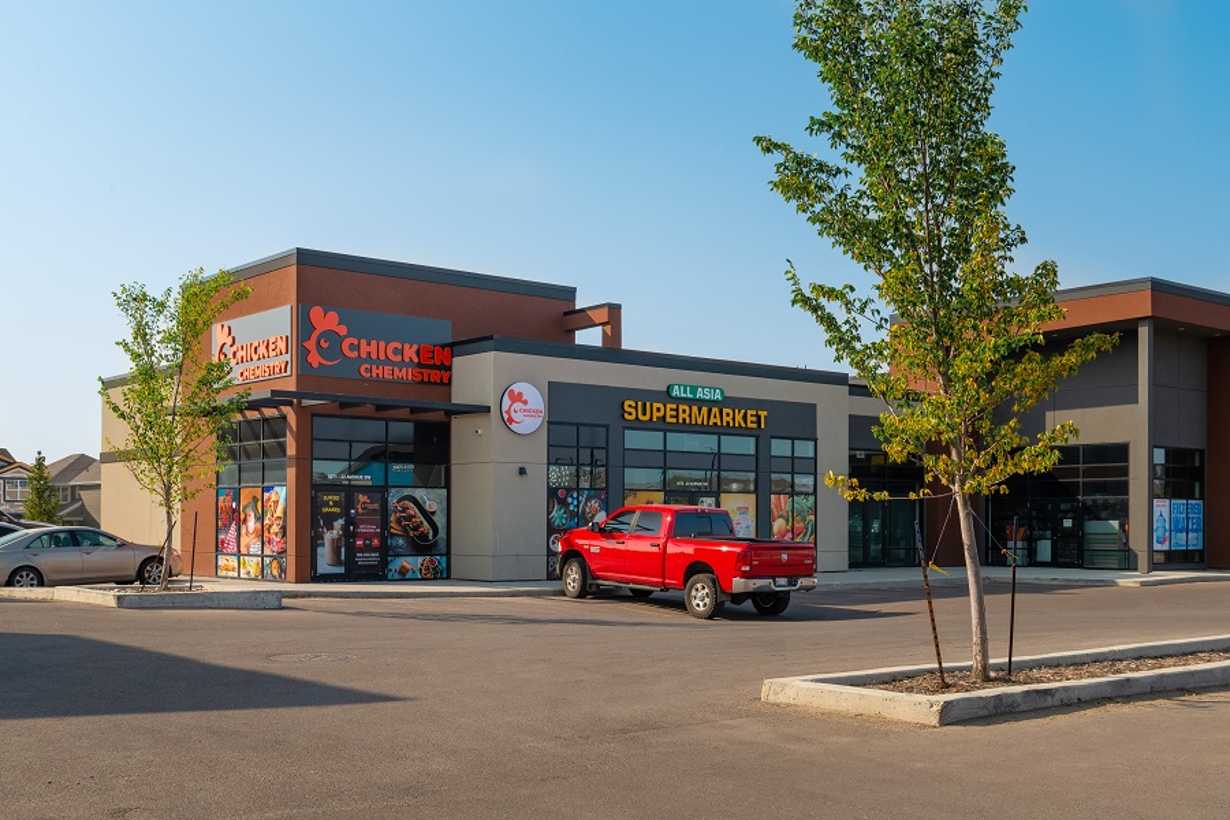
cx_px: 615
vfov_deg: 33.4
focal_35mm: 40
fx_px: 1367
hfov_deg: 48.5
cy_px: 410
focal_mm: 40
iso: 100
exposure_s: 1/60
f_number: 13
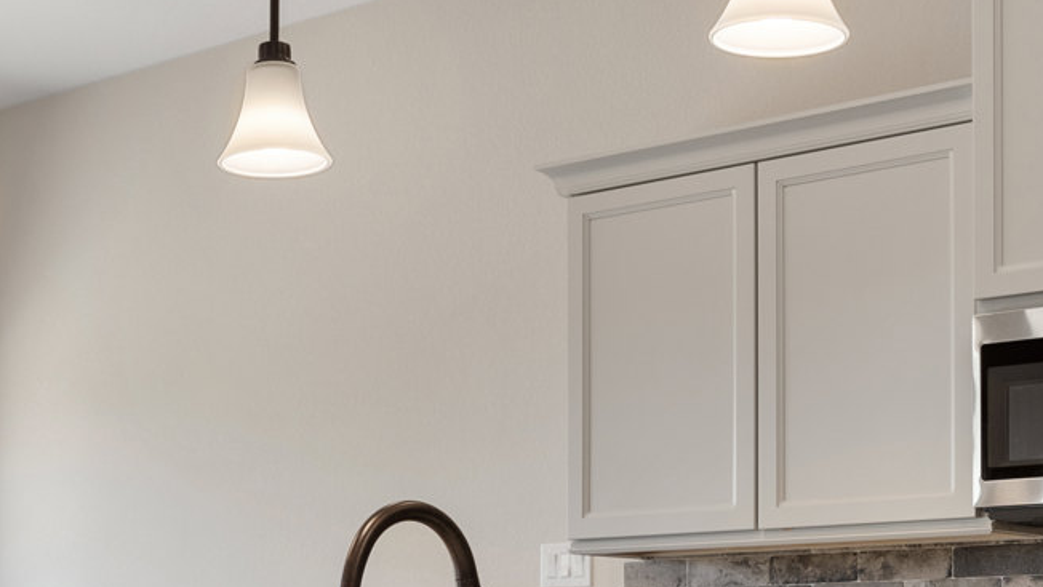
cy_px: 723
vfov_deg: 15.7
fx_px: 2047
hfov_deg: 28.4
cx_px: 357
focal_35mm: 74
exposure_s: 1/30
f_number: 2.8
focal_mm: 16
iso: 100
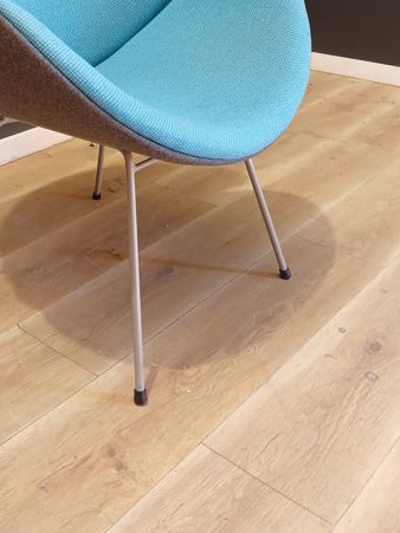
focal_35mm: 46
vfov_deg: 39.7
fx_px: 709
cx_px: 111
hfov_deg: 31.1
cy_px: 110
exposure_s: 1/33.3
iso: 250
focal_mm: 4
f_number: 1.8
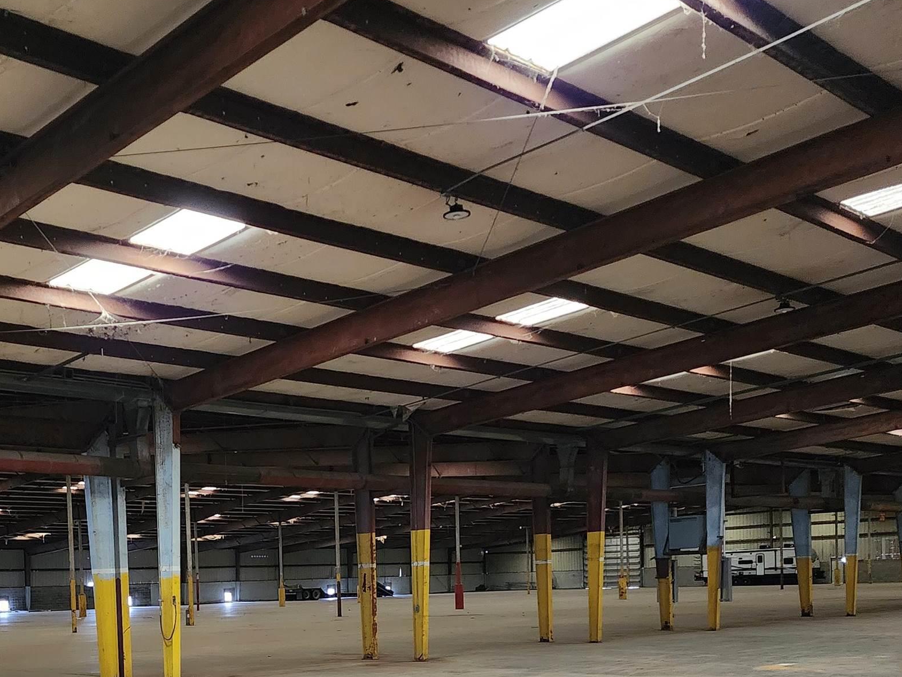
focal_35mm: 45
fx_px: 1173
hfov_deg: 41.3
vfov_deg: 30.6
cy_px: 626
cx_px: 274
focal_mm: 6.4
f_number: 1.8
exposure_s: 1/60
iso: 800
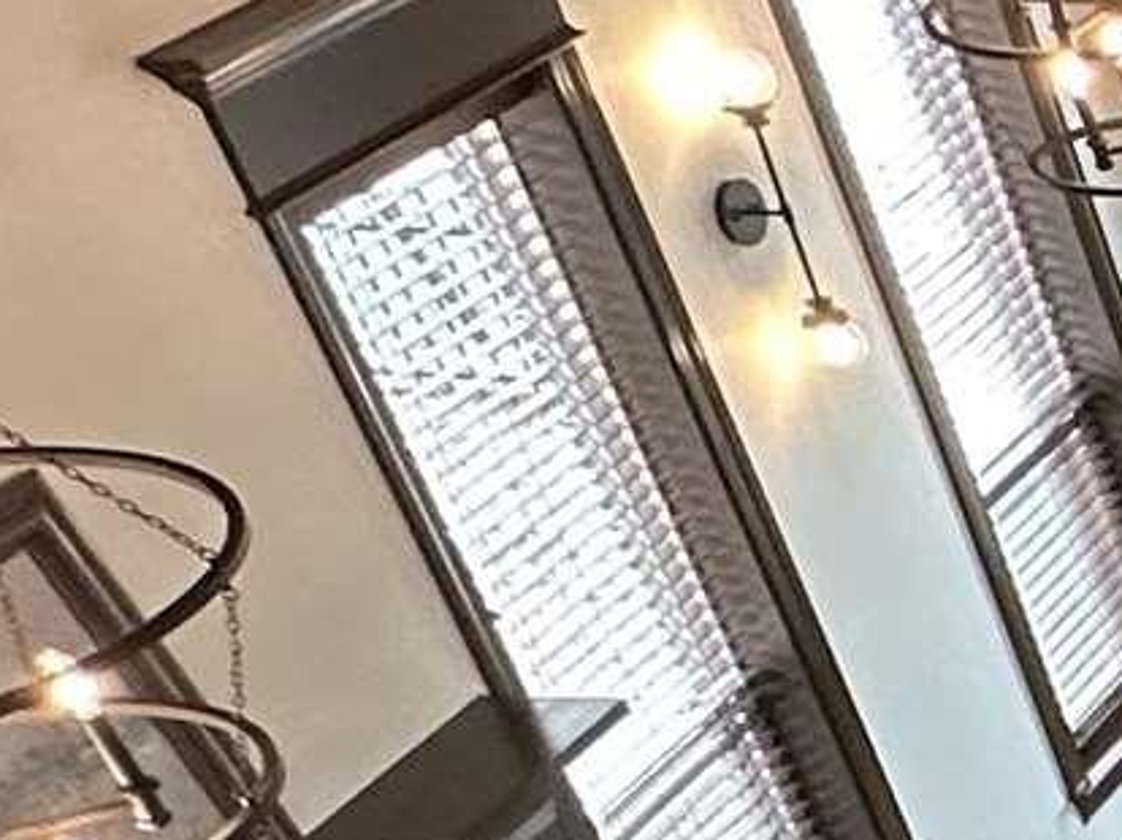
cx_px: 3068
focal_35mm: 104
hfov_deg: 12.3
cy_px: 1076
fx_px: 3369
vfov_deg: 13.7
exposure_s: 1/120
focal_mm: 2.22
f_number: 2.2
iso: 200
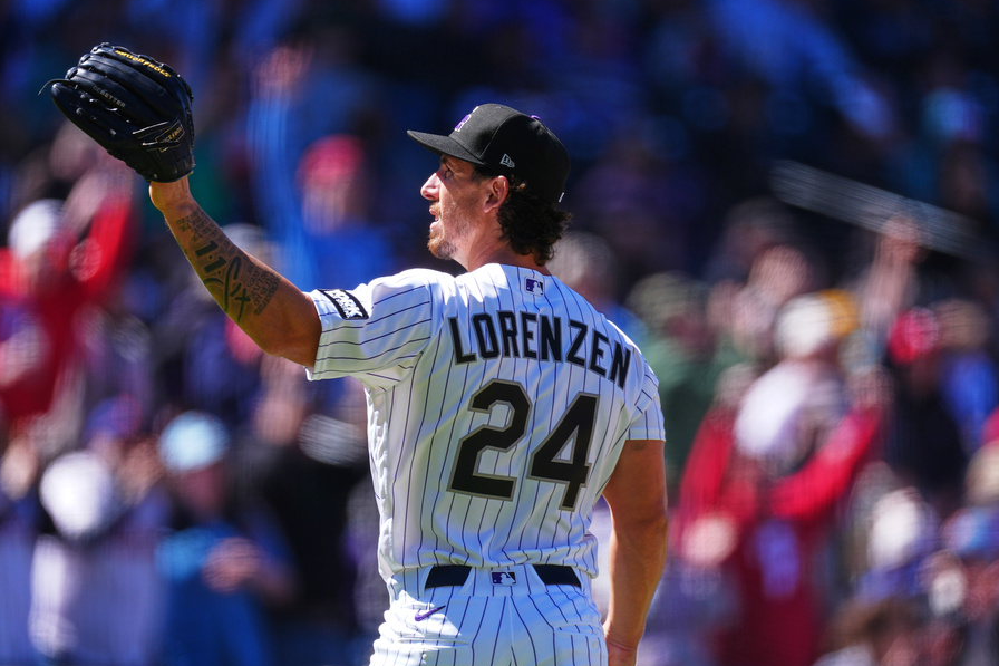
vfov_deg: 2.0
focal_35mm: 686
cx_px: 482
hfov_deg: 3.0
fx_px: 19032
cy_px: 364
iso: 200
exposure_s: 1/1250
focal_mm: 600
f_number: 4
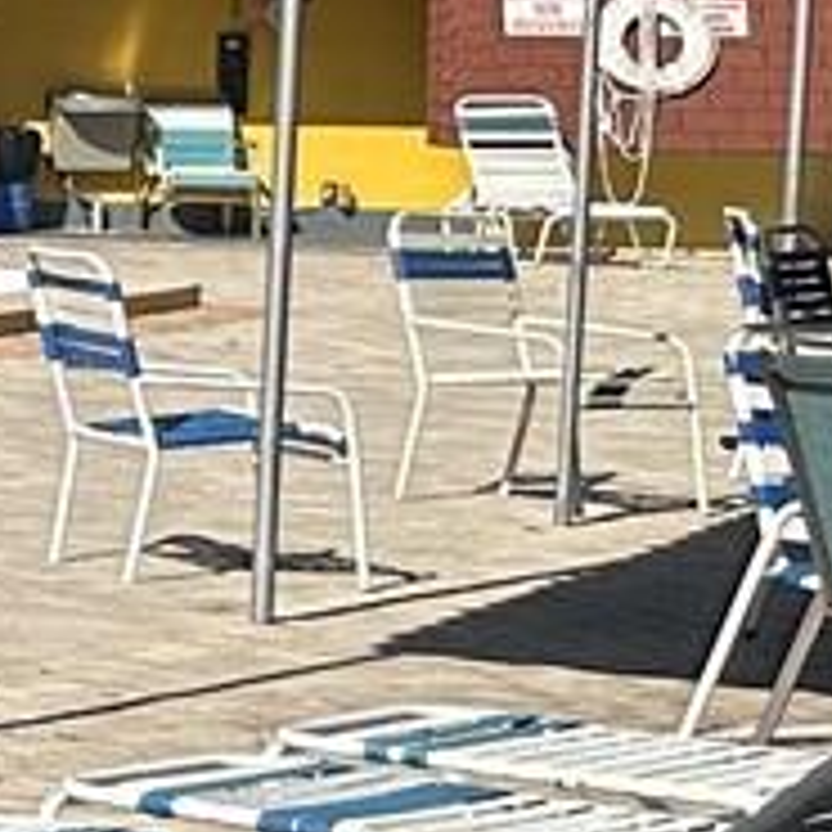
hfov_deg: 6.9
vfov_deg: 9.5
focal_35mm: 183
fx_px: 4976
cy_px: 175
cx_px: -2694
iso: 80
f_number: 1.78
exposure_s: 1/6623
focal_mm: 6.86
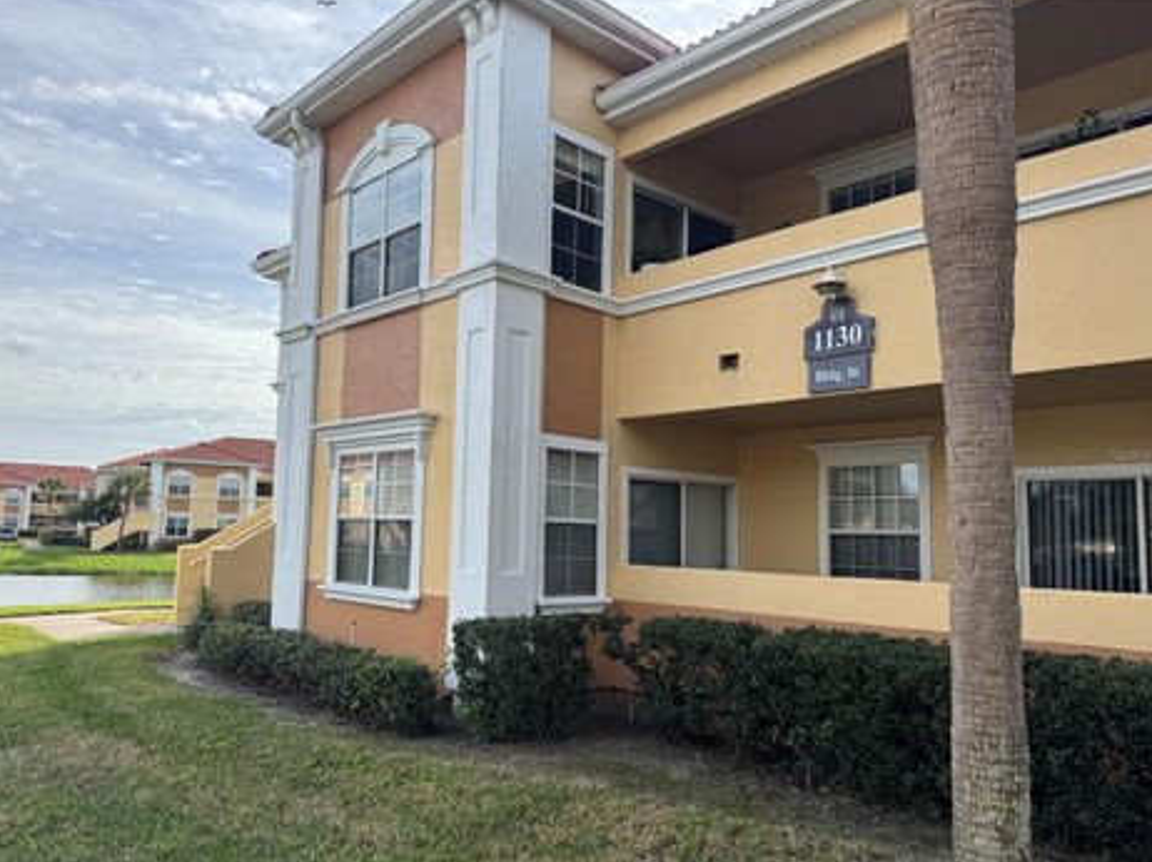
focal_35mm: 26
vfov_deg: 53.0
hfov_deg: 67.3
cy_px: 455
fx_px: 865
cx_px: 561
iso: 80
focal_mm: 6.76
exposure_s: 1/2833
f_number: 1.78
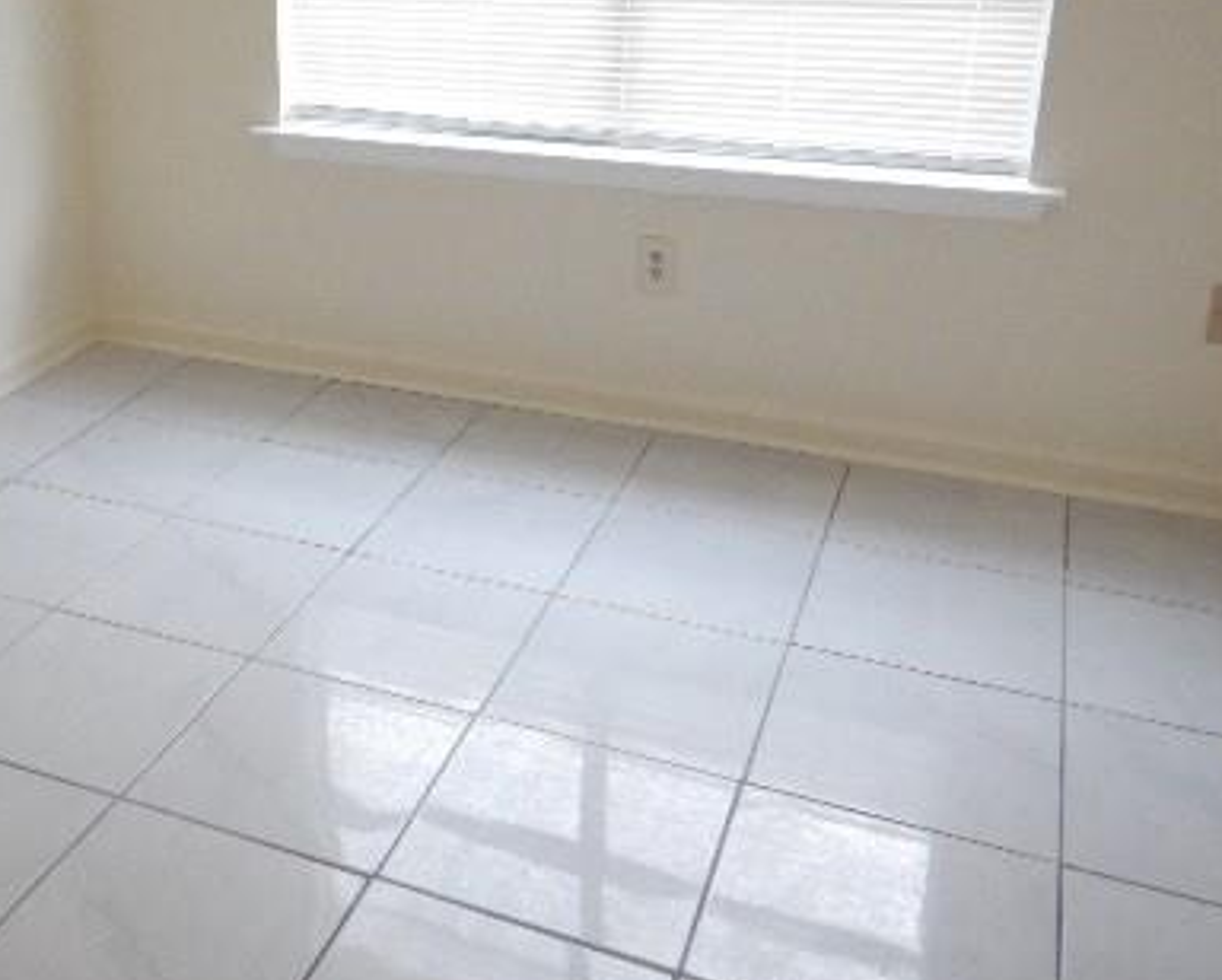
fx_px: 1412
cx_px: 290
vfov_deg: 37.8
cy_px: 315
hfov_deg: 45.0
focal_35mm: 39
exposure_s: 1/60
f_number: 2.8
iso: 400
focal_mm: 4.3
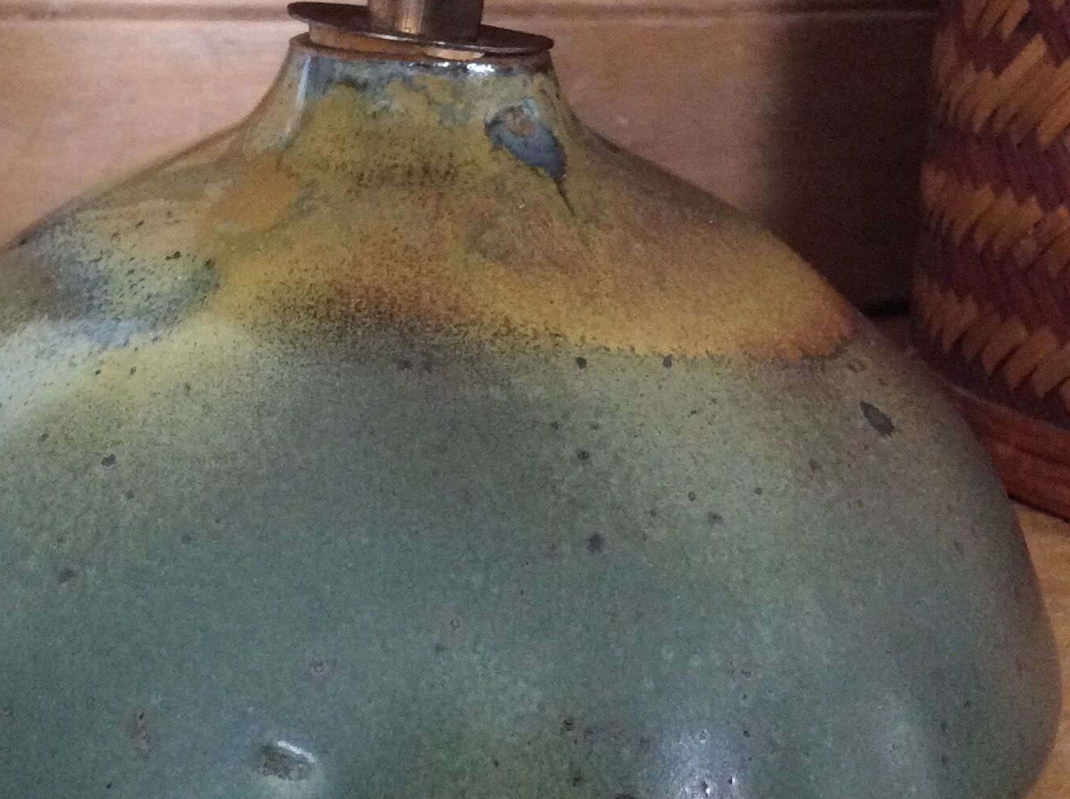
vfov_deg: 23.6
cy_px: 457
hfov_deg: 31.2
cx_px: 456
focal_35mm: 62
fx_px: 1913
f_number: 2.4
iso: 250
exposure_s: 1/20
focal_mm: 3.3
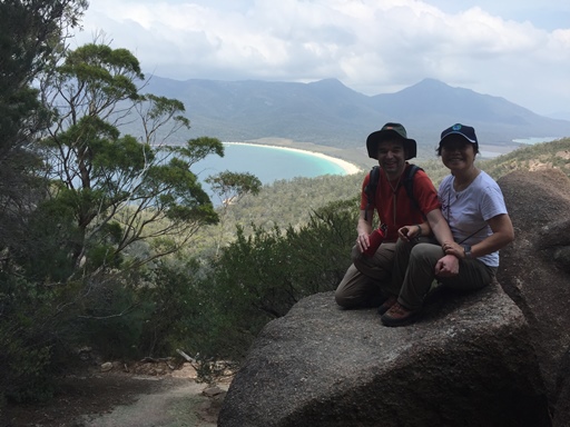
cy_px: 214
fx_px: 478
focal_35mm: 29
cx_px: 285
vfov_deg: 48.2
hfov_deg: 61.7
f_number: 2.2
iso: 32
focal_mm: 4.15
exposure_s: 1/1522
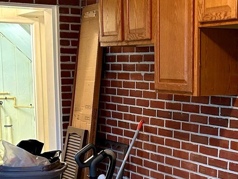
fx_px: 557
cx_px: 178
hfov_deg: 23.9
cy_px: 167
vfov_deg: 17.9
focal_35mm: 81
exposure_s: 1/60
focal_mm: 5.7
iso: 250
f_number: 1.5
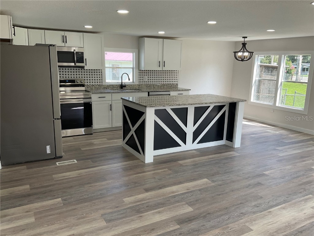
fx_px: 263
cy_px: 118
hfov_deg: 61.7
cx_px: 157
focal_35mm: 29
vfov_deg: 48.2
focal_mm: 3
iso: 16
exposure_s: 1/120
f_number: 1.8
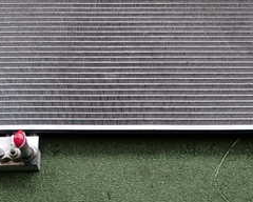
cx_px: 115
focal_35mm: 61
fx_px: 457
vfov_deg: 24.4
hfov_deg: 30.9
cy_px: 25
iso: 125
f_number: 2
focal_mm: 4.5
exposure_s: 1/125
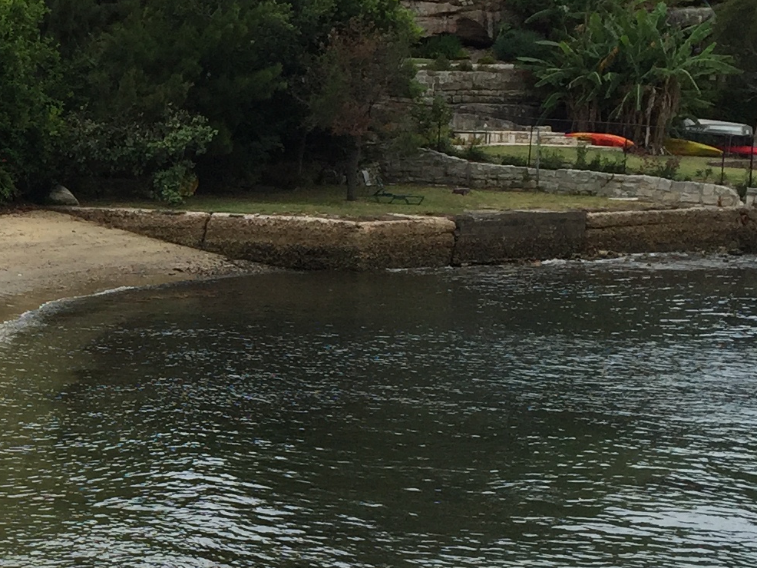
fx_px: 2100
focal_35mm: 96
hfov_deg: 19.3
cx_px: -145
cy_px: 314
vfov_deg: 15.4
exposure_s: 1/1464
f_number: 2.2
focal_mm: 4.15
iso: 32
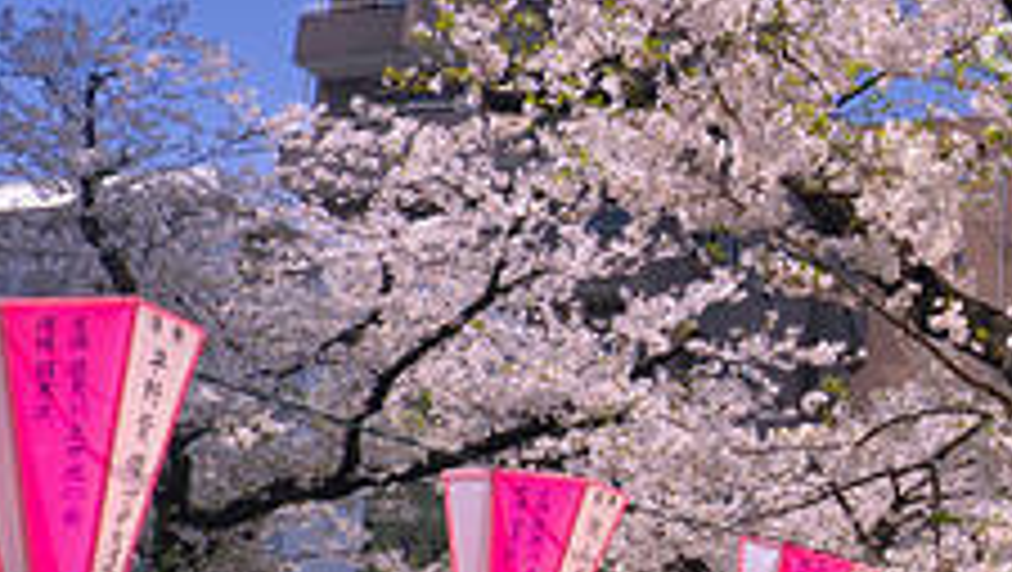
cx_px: 1228
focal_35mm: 87
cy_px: 36
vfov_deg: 13.8
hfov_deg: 22.4
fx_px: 2337
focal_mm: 15
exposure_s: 1/160
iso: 200
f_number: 9
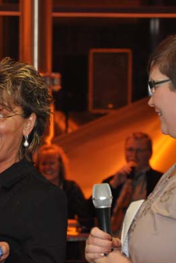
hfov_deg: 6.7
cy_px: 132
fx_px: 1495
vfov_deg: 10.1
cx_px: 41
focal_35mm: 204
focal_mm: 90
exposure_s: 1/60
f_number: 5.3
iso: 1100
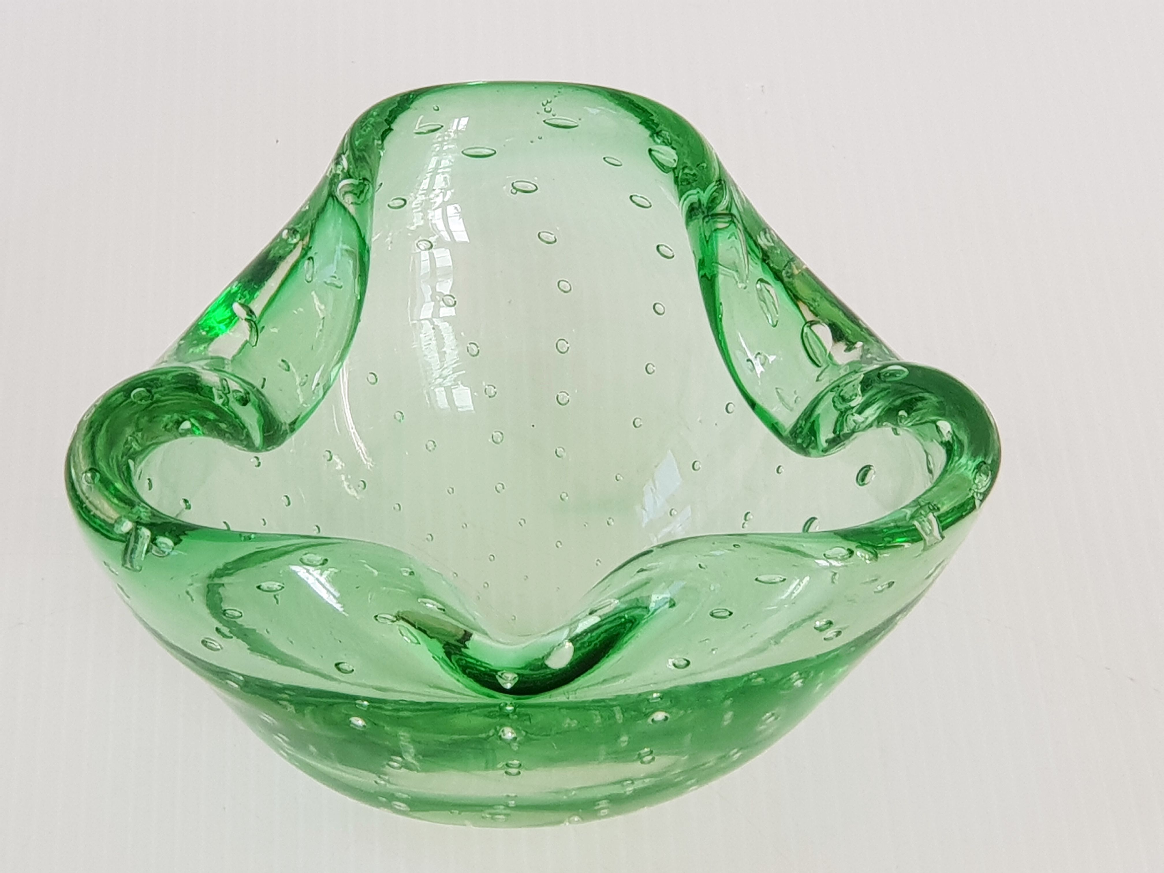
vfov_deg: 28.0
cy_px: 436
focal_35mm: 52
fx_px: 1749
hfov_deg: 36.8
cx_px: 582
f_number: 2.4
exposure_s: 1/40
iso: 32
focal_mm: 6
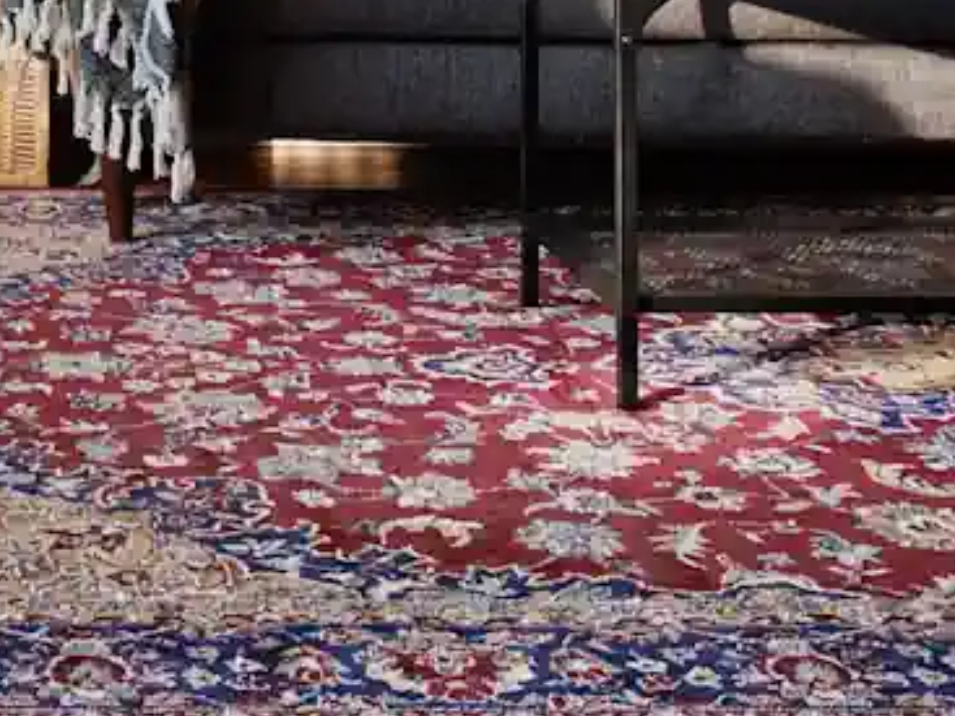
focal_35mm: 85
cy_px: -154
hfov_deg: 22.3
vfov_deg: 16.6
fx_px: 2344
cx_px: 49
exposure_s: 1/115
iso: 125
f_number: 1.8
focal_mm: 4.25
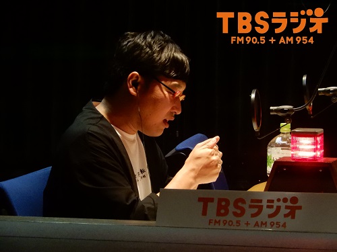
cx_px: 168
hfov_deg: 11.0
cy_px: 126
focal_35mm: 180
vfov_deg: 8.2
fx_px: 1752
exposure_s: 1/60
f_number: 5.6
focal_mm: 32.1
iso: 1600
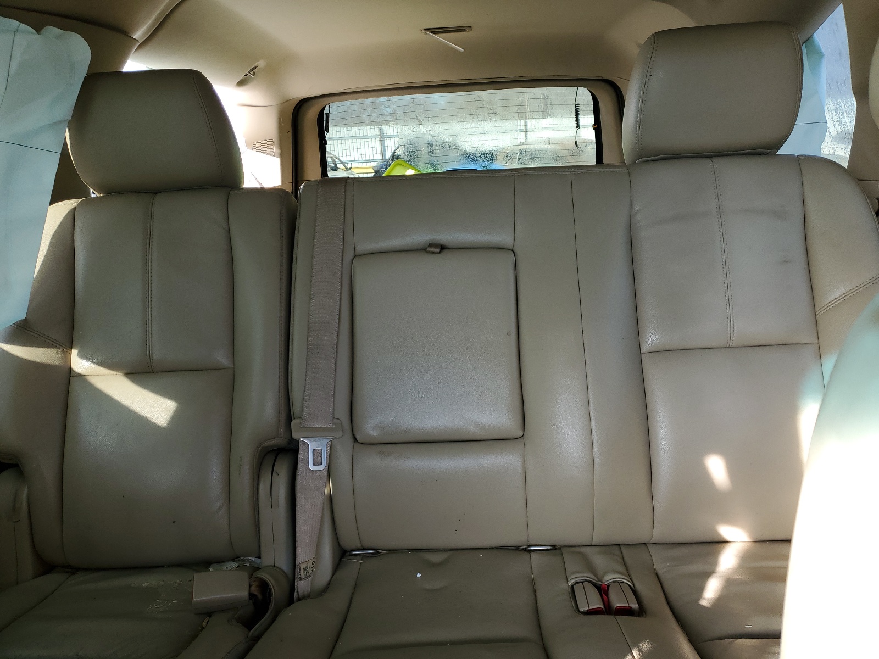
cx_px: 440
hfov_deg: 67.3
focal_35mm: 26
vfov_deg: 53.1
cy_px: 330
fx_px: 660
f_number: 1.5
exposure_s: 1/149
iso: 50
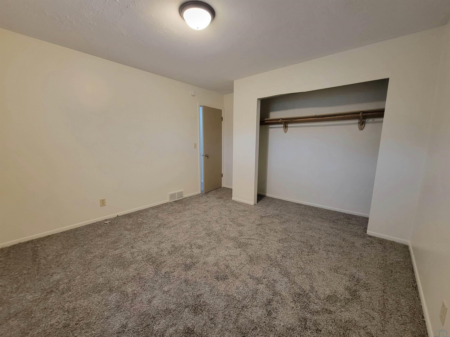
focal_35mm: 13
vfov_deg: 89.9
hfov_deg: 106.2
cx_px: 225
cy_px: 168
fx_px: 169
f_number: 2.2
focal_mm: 2.2
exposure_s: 1/30
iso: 500
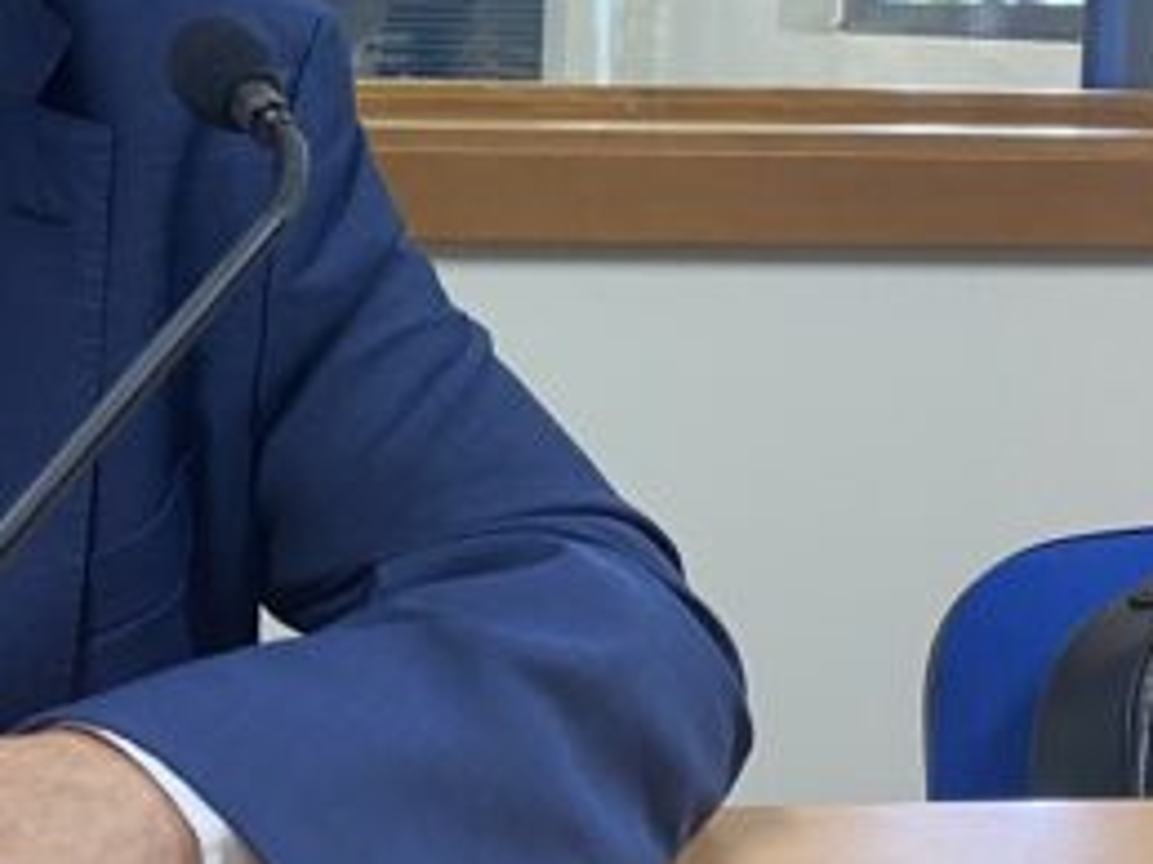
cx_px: -71
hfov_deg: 23.9
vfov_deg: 18.9
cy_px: 125
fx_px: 2564
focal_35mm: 77
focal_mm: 4.25
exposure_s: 1/50
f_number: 1.8
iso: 200
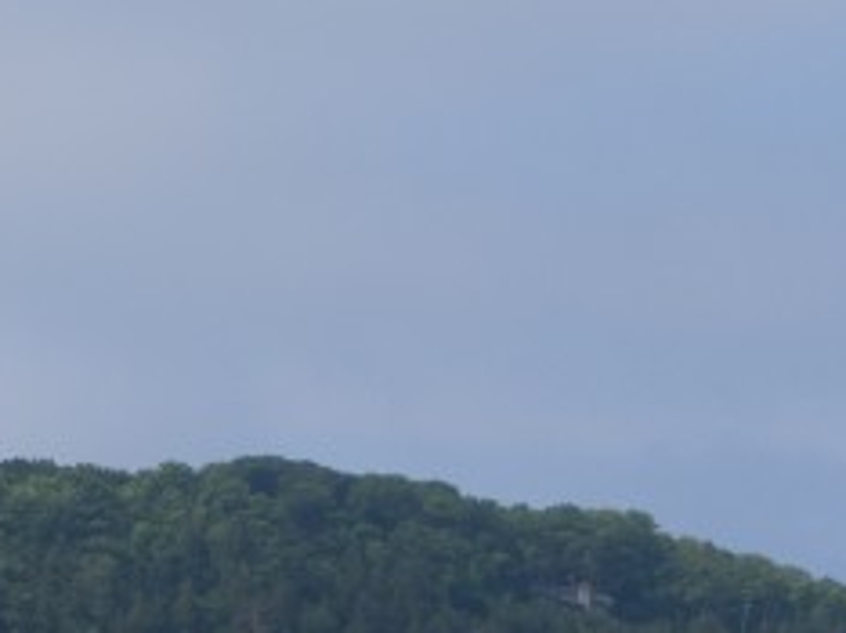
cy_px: 760
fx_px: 11176
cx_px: -1244
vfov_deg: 3.2
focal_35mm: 458
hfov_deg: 4.2
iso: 200
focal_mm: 55
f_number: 10
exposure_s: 1/400
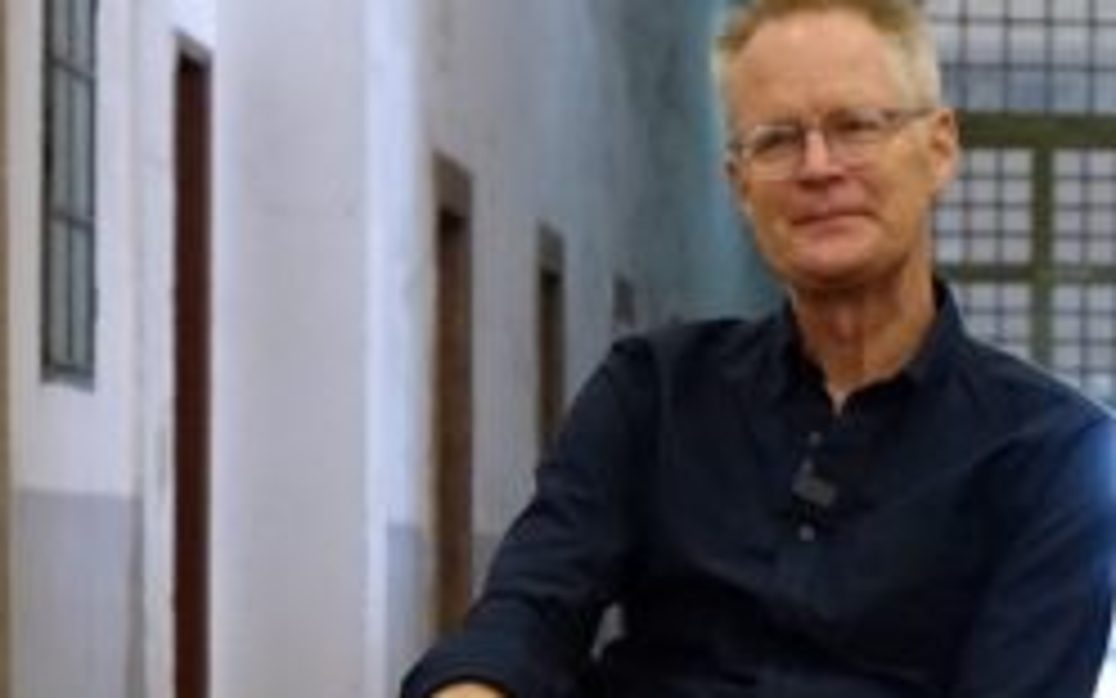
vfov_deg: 5.8
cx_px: 1440
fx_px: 6843
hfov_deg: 9.2
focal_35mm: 225
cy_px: 684
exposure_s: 1/125
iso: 2000
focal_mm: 28.02
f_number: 2.8
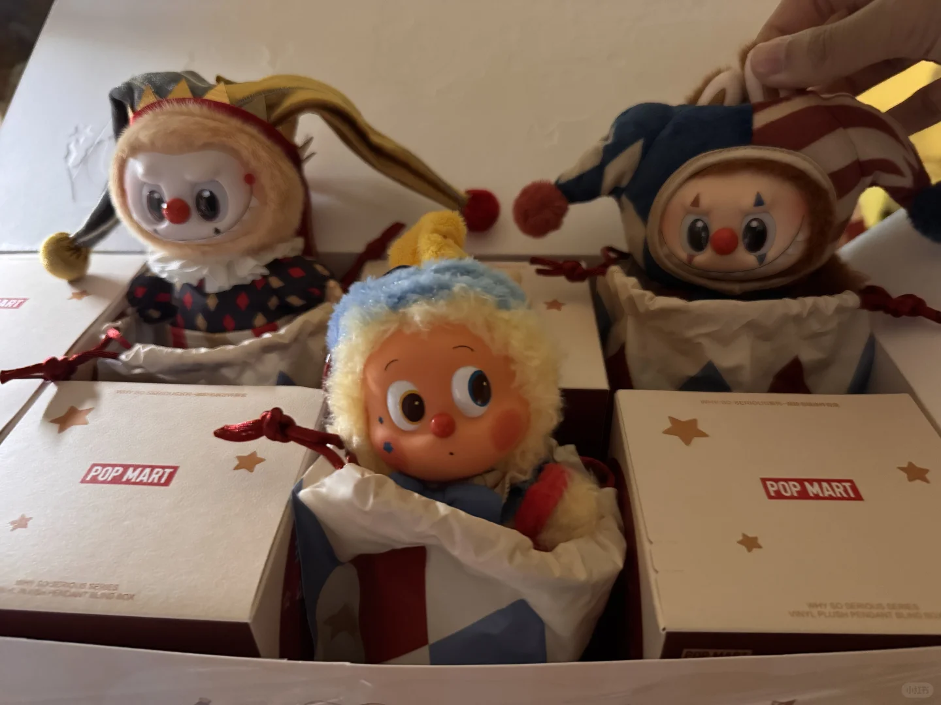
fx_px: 652
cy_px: 352
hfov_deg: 71.6
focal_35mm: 24
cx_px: 470
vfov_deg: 56.8
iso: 1000
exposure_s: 1/35
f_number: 1.78
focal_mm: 6.76
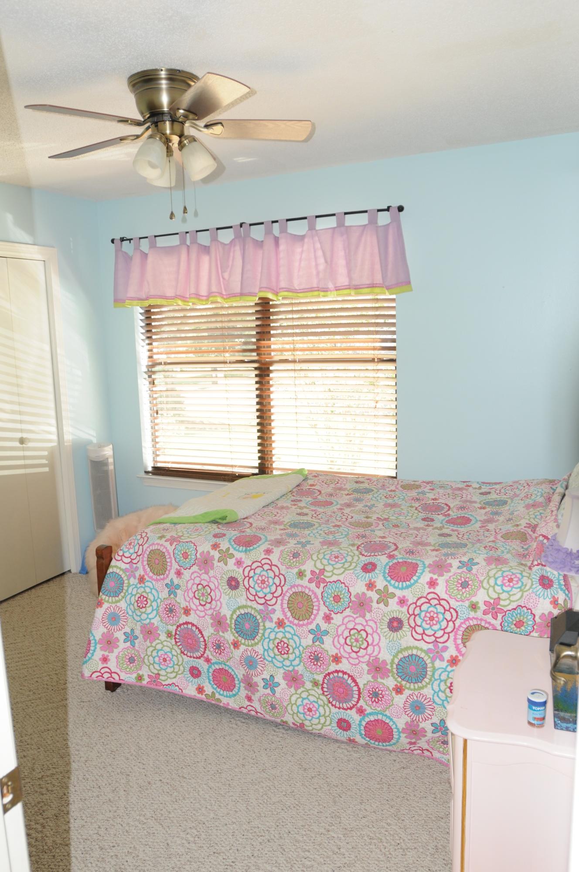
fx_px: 689
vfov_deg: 64.6
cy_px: 436
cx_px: 290
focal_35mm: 28
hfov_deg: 45.6
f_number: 4
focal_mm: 19
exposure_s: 1/125
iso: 400
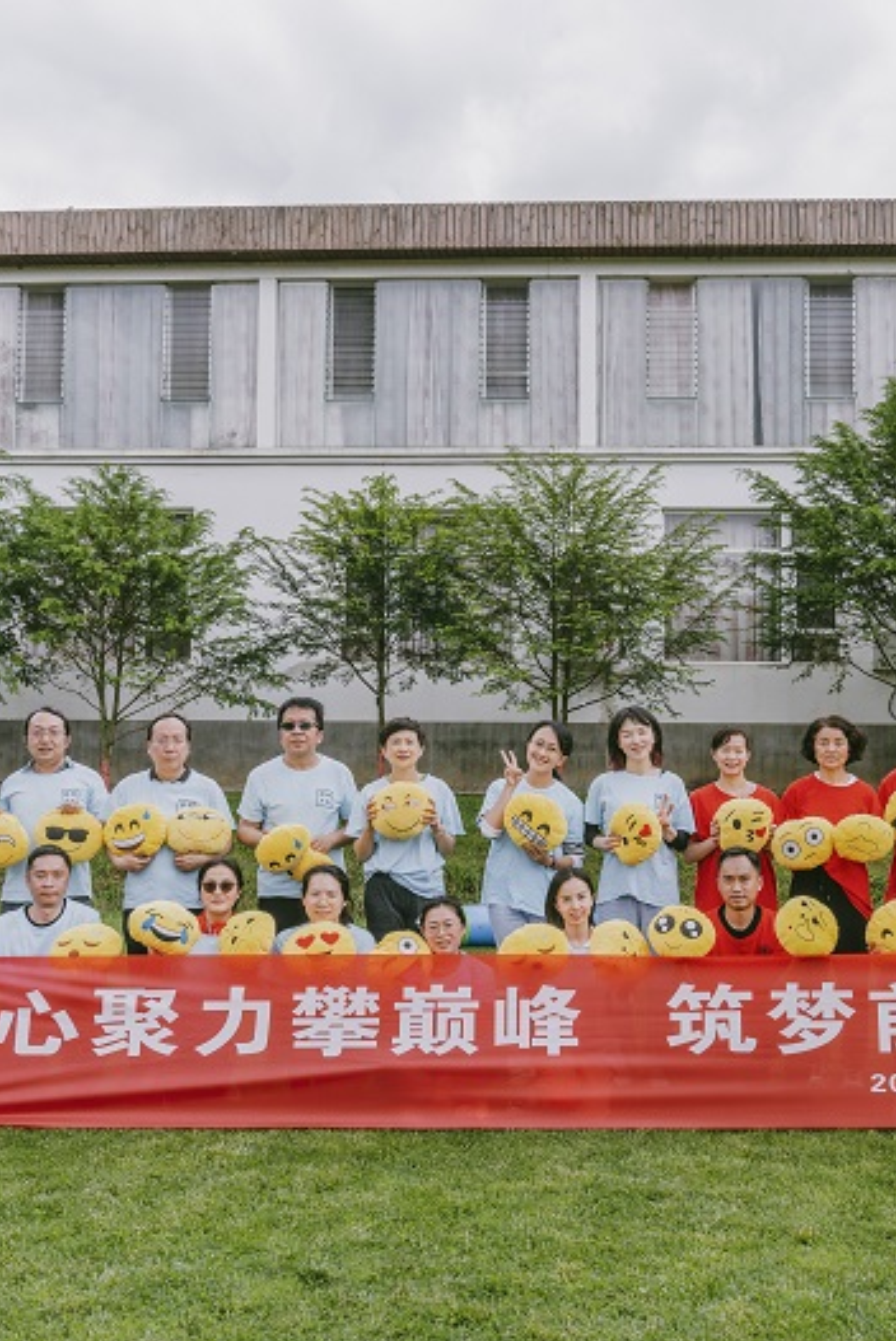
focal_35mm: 37
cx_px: 599
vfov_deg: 51.9
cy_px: 679
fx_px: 1379
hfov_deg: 35.6
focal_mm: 24
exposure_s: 1/200
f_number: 7.1
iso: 200
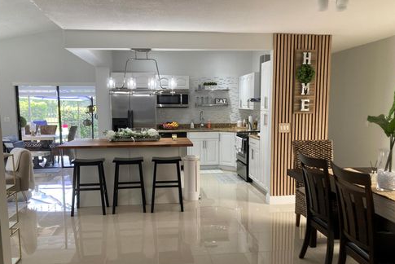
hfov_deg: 61.9
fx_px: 329
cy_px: 150
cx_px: 193
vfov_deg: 43.6
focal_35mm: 30
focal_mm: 3.99
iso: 80
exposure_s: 1/60
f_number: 1.8
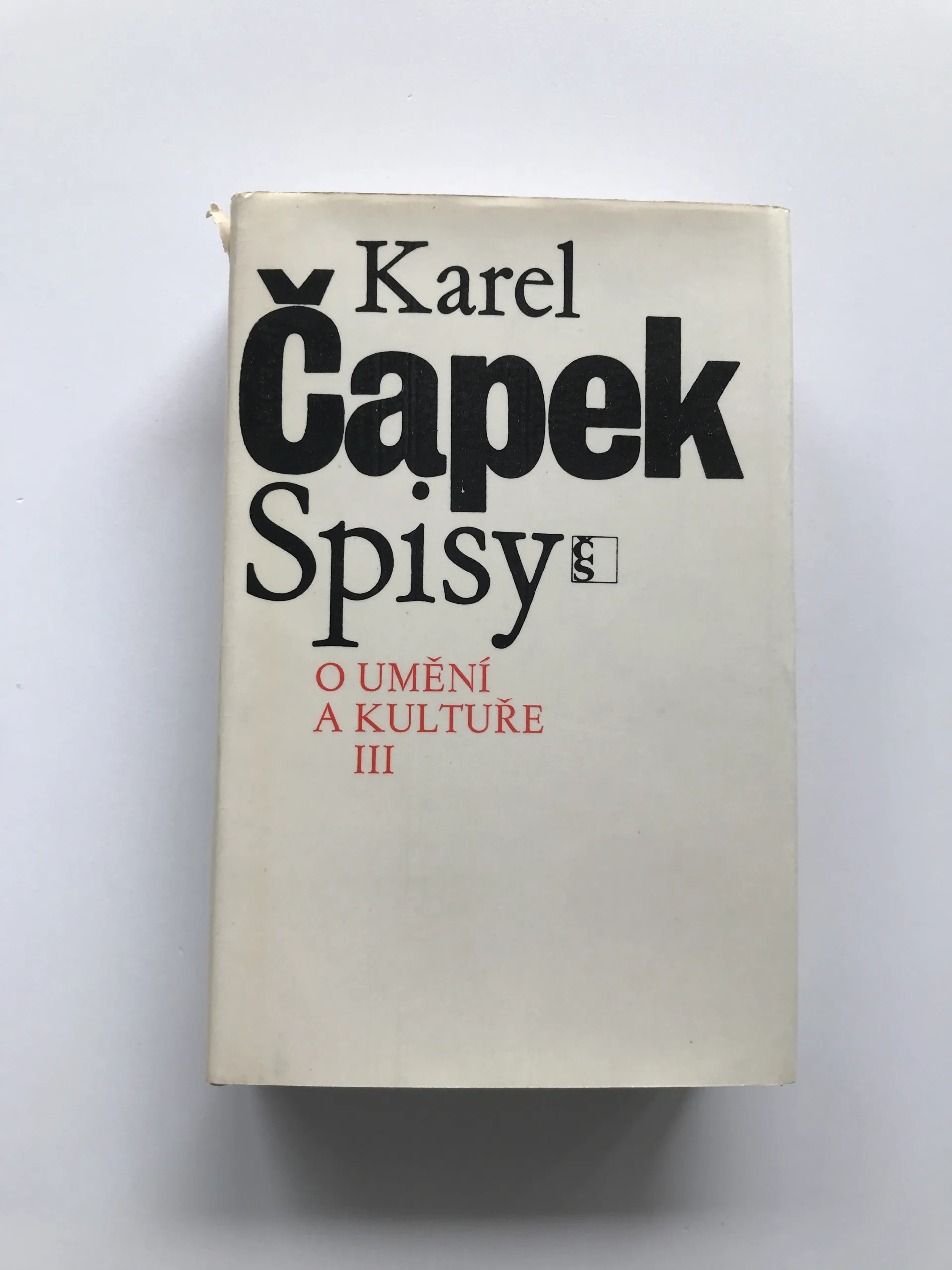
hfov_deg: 49.7
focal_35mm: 28
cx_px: 476
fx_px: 1027
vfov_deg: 63.4
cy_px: 635
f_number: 1.8
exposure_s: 1/100
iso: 25
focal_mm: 3.99
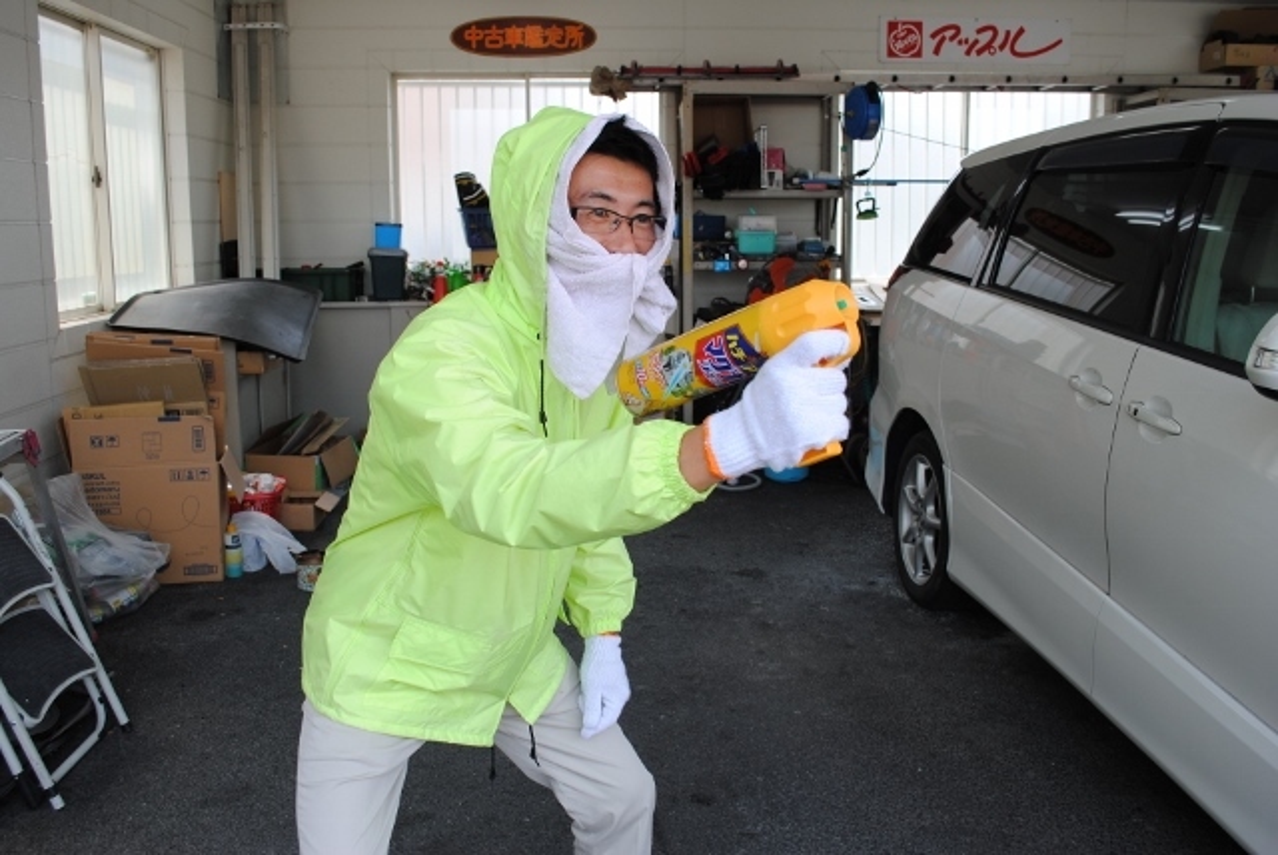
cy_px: 428
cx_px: 639
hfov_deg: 57.2
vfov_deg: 40.0
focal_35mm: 33
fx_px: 1173
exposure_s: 1/100
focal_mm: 22
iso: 100
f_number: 5
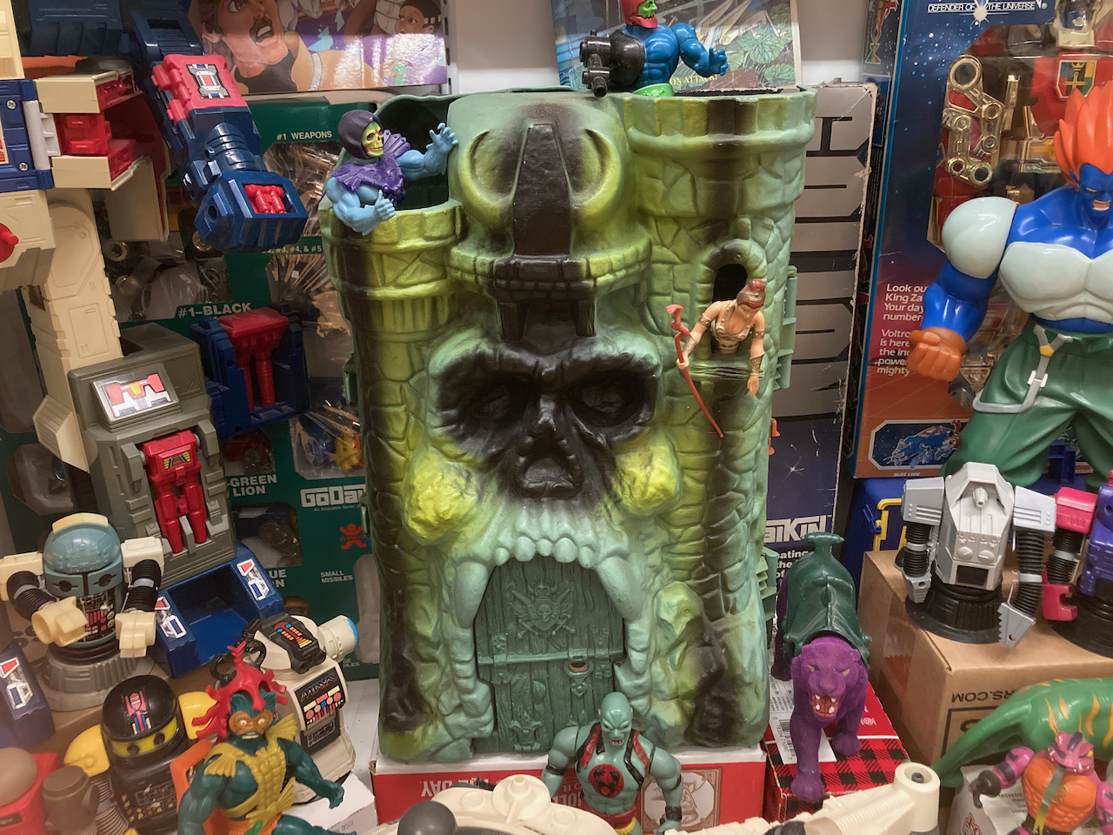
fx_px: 900
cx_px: 556
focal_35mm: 28
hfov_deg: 63.4
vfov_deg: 49.7
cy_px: 418
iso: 640
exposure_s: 1/30
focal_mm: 3.99
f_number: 1.8
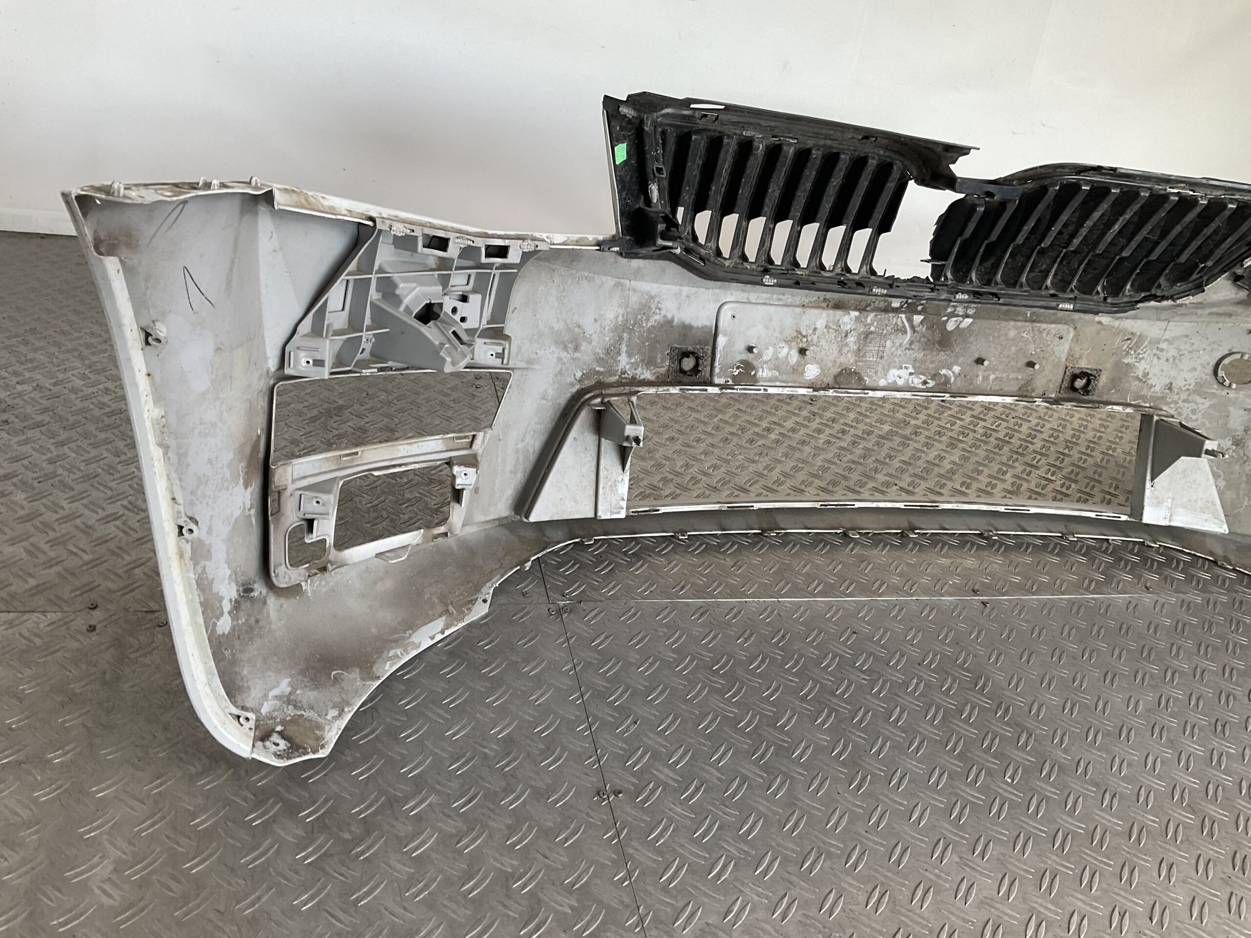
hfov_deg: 61.7
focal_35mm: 29
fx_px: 1048
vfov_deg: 48.2
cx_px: 626
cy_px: 469
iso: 40
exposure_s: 1/60
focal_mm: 3
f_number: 1.8
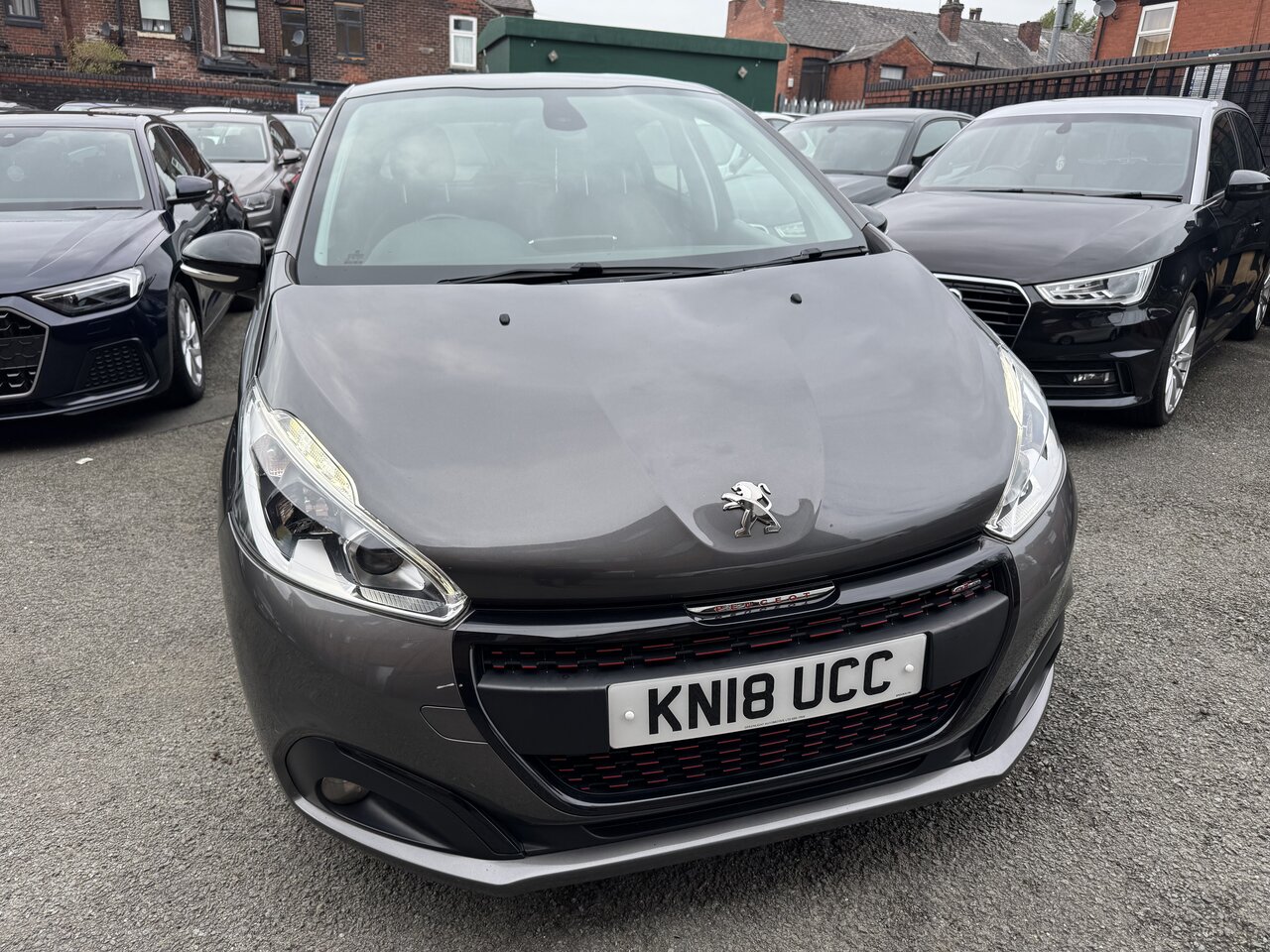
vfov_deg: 56.8
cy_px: 476
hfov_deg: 71.6
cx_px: 635
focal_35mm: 24
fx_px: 881
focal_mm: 6.76
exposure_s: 1/925
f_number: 1.78
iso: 80
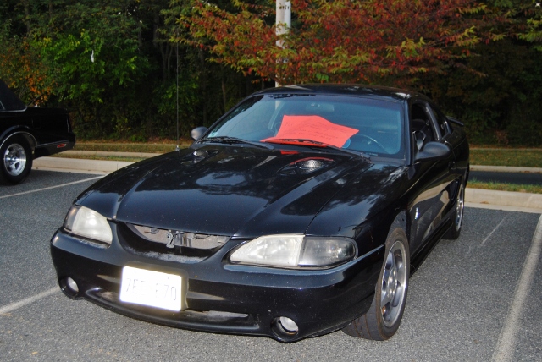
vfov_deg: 29.9
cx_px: 271
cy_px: 181
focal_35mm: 45
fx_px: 678
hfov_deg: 43.6
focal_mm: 30
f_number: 4.2
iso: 220
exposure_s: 1/60
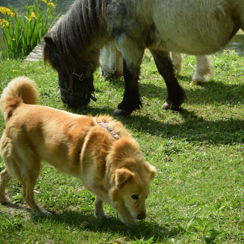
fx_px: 1507
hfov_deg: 9.2
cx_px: 161
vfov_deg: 9.3
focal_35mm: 189
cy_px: 97
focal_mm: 70
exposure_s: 1/250
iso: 220
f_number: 8
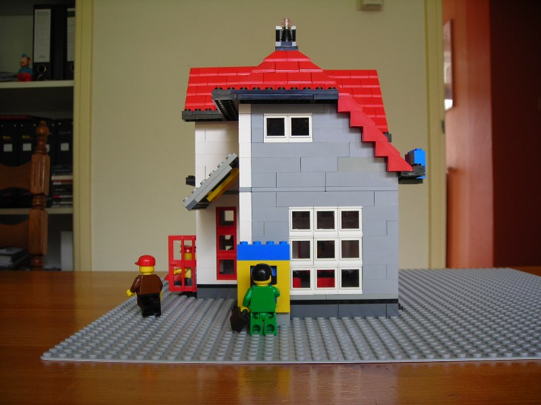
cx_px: 270
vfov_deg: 37.7
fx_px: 594
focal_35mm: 38
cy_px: 202
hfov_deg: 49.0
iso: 50
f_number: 3.2
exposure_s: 1/8
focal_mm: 6.3
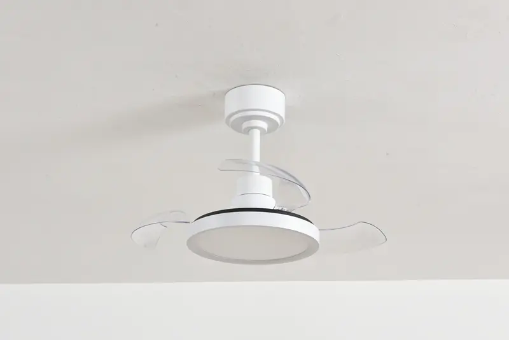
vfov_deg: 19.5
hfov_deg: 28.8
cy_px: 170
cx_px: 254
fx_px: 990
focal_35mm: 70
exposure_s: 1/60
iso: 250
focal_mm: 70
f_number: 14
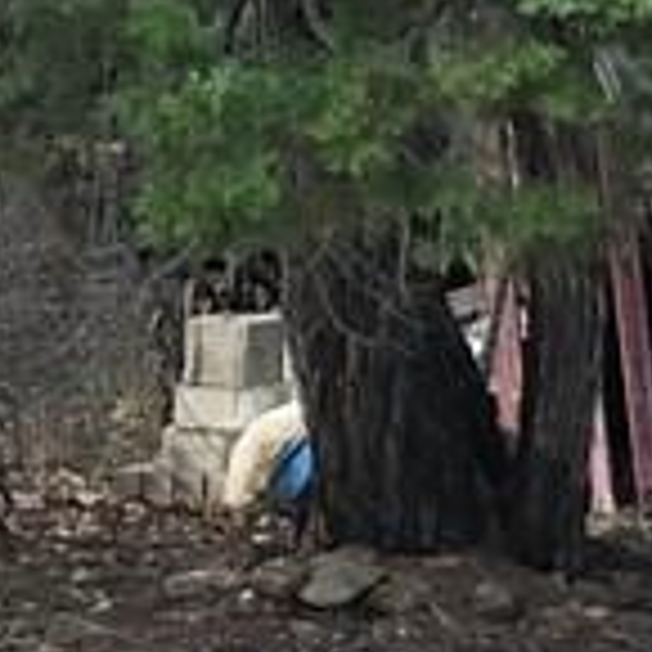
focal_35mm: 175
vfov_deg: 9.9
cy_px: 63
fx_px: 3729
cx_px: 1844
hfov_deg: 8.6
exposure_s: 1/141
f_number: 1.8
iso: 20
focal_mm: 3.99
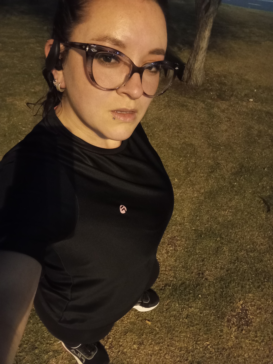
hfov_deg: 53.1
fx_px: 273
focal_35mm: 26
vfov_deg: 67.3
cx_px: 136
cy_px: 182
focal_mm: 2.77
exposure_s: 1/25
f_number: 2
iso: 525
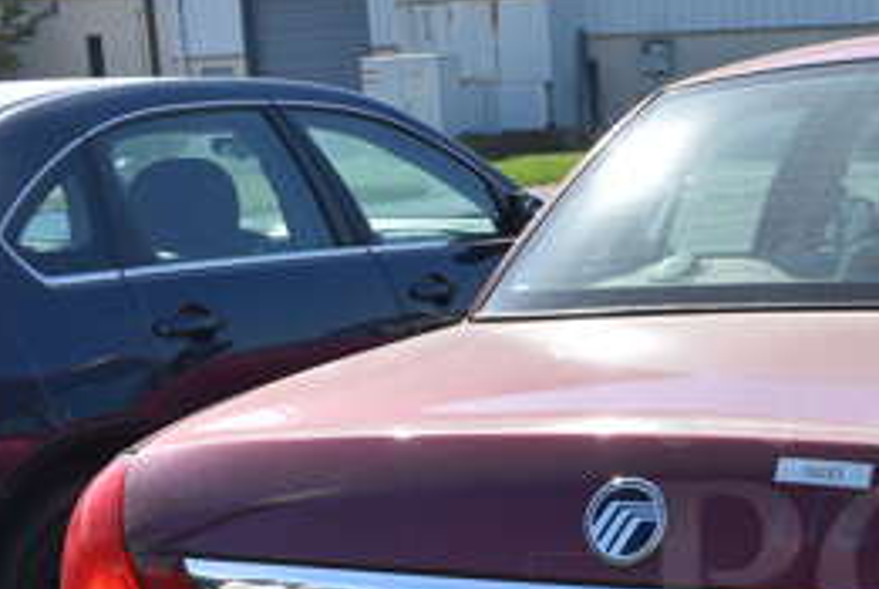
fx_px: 1712
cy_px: 565
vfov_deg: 19.1
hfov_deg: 27.2
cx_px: 882
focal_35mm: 70
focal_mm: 20
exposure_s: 1/250
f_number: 8
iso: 125
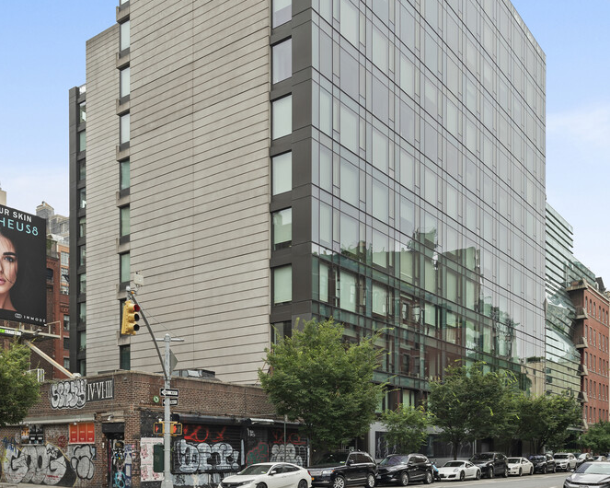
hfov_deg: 52.9
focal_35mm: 34
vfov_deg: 40.8
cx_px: 304
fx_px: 614
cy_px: 74
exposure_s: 1/15
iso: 200
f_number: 11
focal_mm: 24
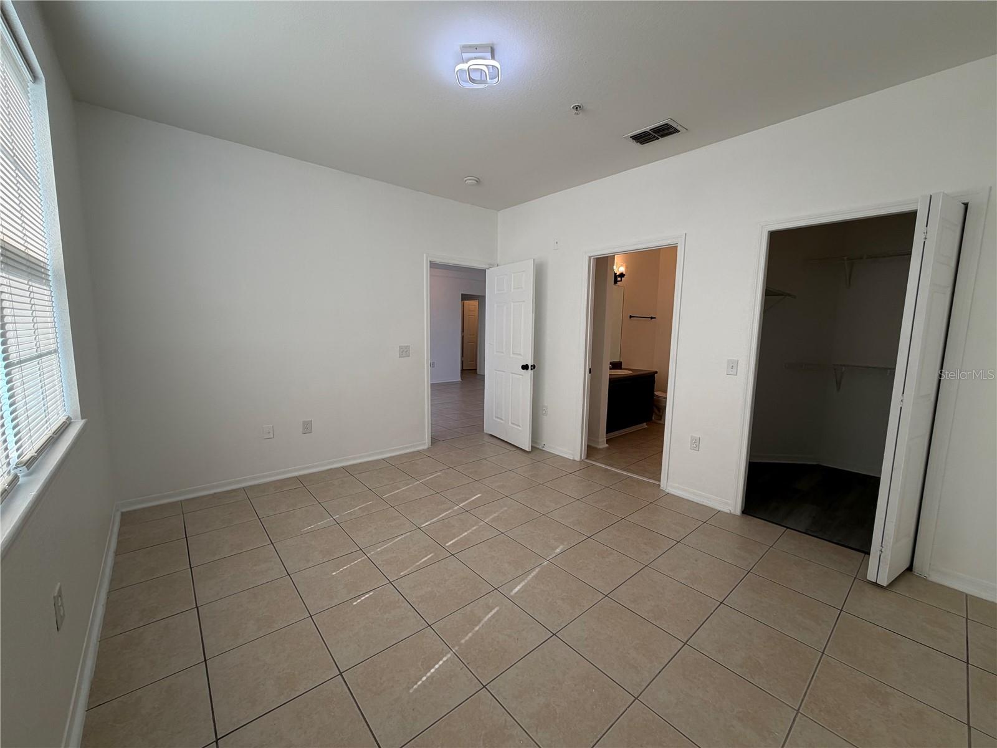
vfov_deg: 85.7
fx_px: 403
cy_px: 374
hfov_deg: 102.1
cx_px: 498
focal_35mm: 14
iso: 32
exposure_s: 1/120
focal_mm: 2.22
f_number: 2.2
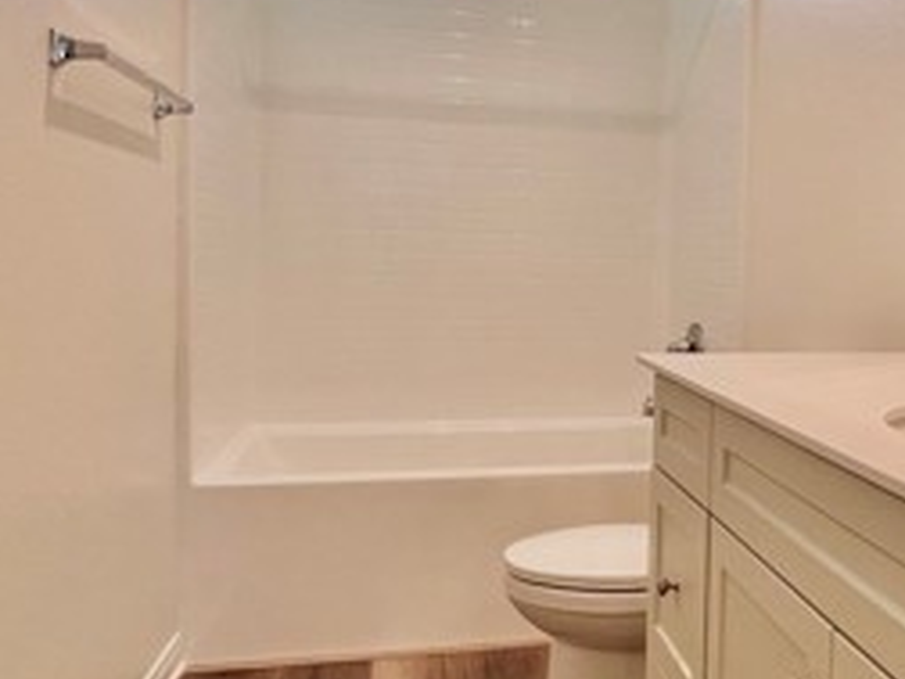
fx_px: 863
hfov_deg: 53.3
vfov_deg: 42.8
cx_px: 657
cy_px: 287
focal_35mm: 33
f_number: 1.8
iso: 100
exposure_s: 1/120
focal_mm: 1.57
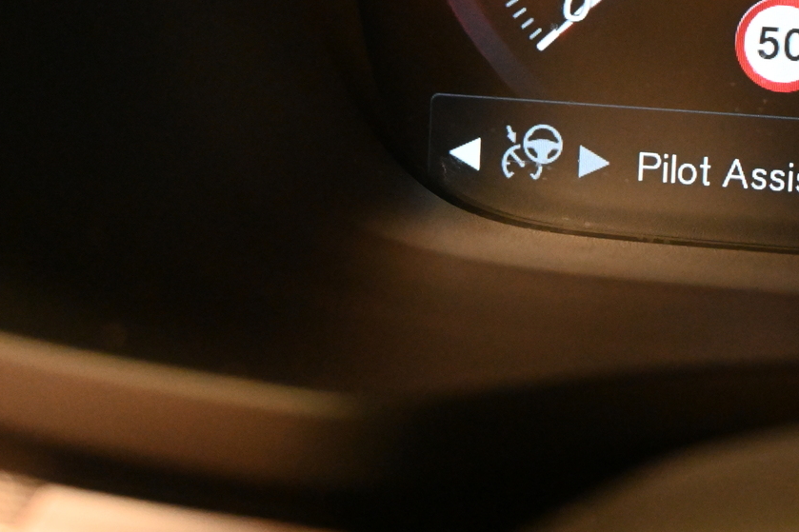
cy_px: 82
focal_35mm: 113
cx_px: 639
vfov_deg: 12.1
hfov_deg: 18.0
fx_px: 2507
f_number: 5.6
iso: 5600
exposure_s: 1/60
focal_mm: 39
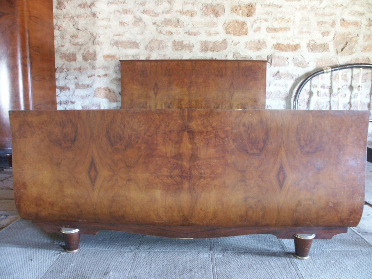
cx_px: 186
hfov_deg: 63.4
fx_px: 301
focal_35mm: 28
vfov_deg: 49.7
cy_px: 140
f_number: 3.5
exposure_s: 1/4
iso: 200
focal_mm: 7.21
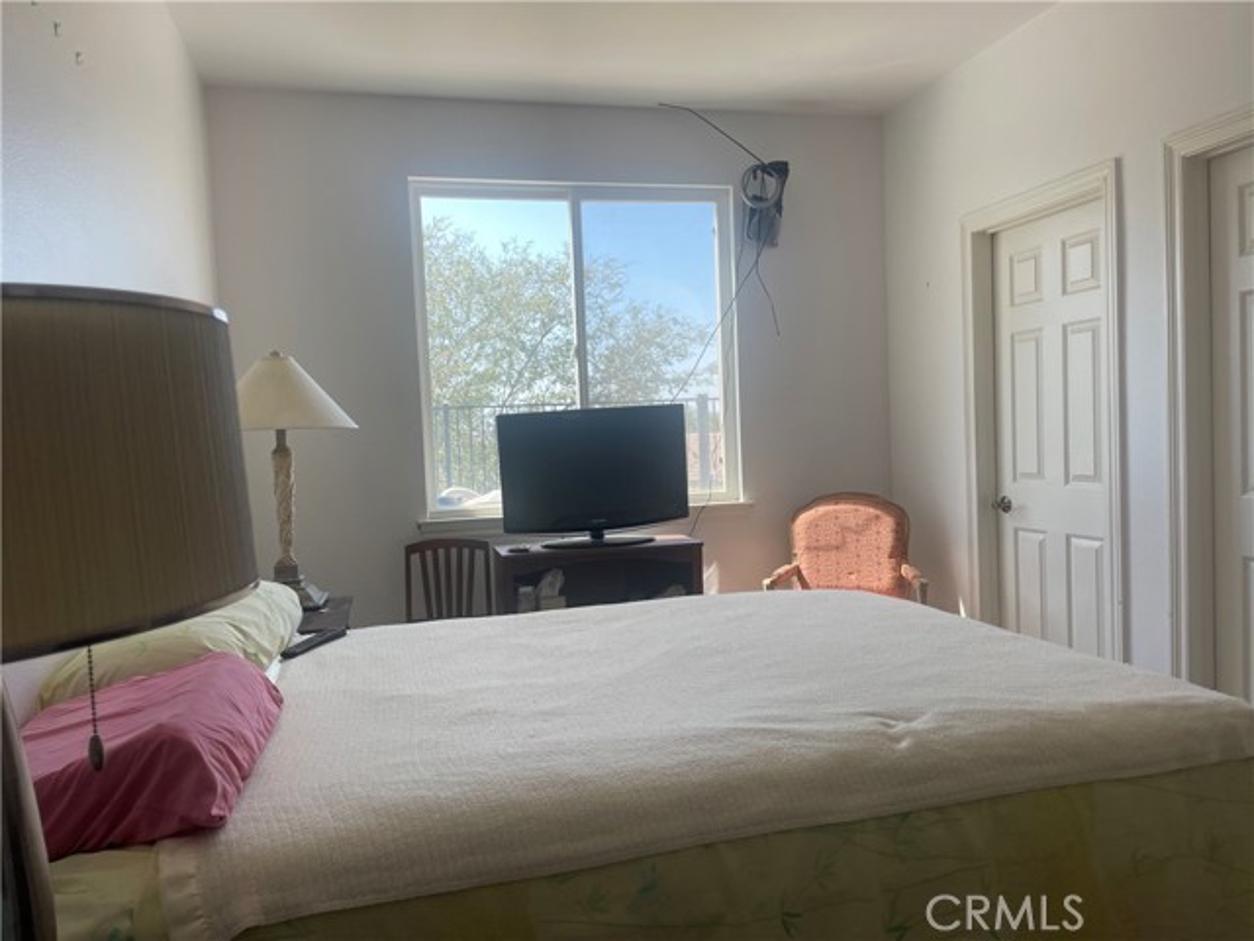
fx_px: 942
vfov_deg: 53.1
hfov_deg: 67.3
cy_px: 470
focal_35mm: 26
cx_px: 627
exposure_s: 1/246
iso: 32
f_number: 1.6
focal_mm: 4.2
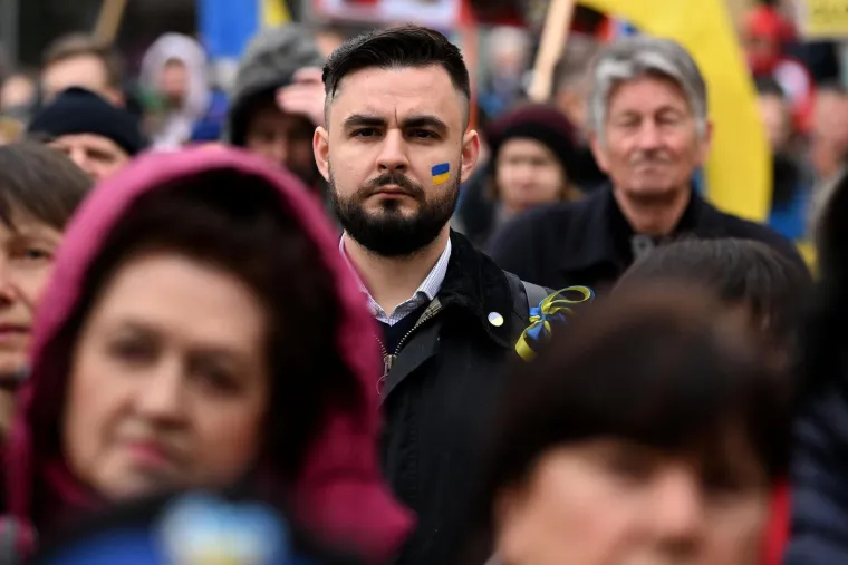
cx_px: 424
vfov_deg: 9.2
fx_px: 3534
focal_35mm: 150
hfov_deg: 13.7
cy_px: 282
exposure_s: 1/2500
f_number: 4
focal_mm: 150
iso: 1250
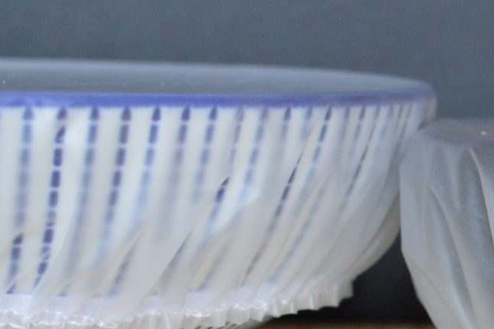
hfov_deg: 13.2
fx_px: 2059
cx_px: 624
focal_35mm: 150
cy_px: 230
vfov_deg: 9.1
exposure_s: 1/80
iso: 800
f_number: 4.5
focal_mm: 26
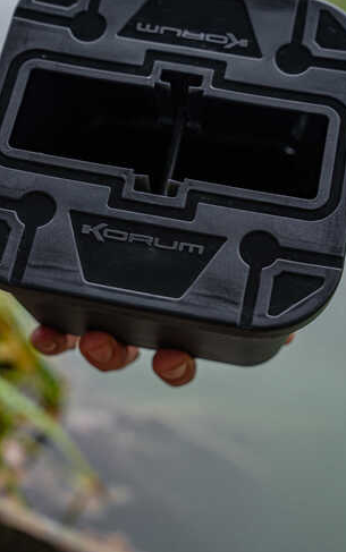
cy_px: 238
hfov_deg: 20.2
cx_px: 171
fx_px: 974
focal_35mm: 65
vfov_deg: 31.6
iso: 400
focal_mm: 51.5
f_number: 5
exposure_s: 1/125
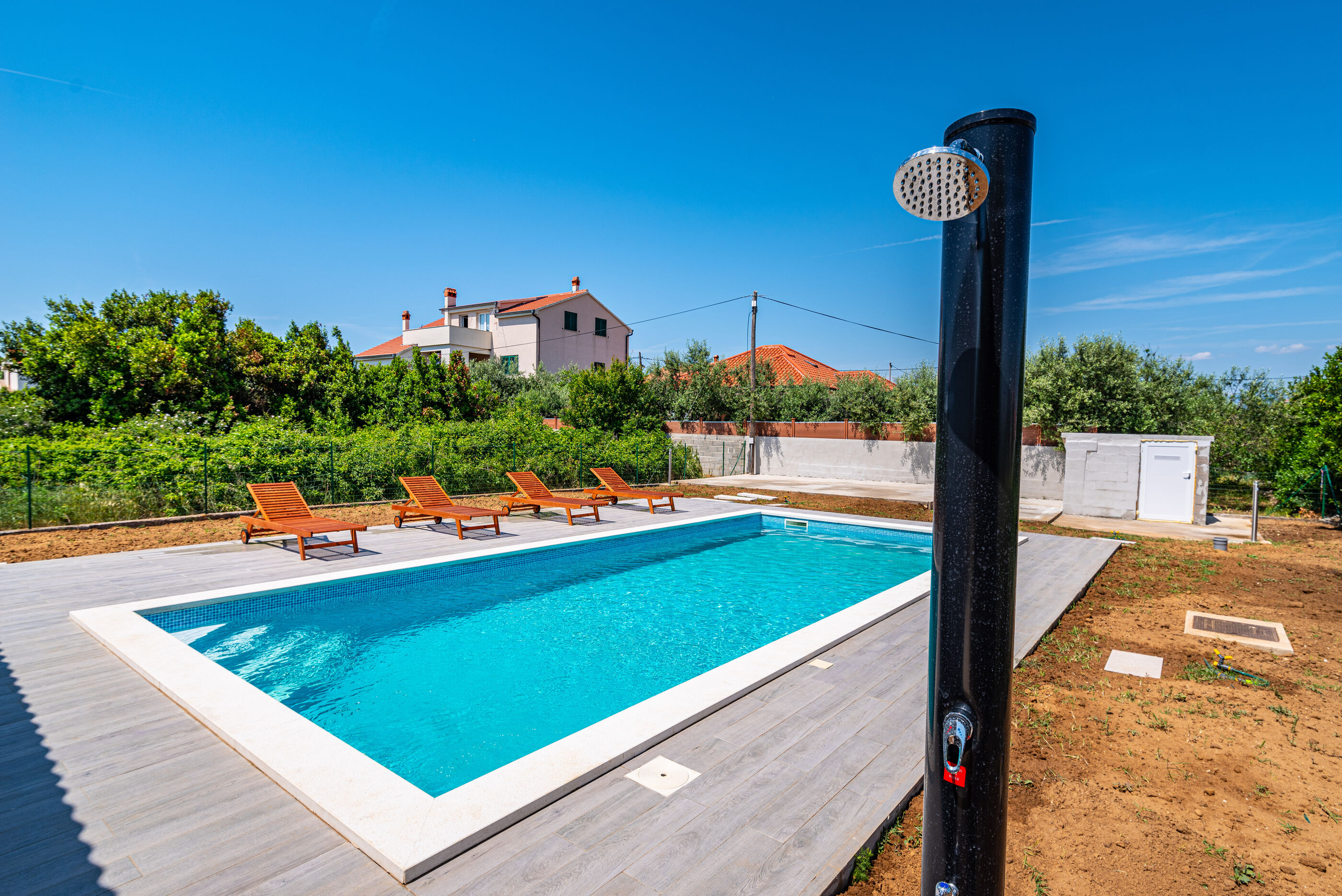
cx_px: 671
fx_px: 671
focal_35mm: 18
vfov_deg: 67.4
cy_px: 448
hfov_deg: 90.0
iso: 100
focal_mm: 18
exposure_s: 1/320
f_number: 8
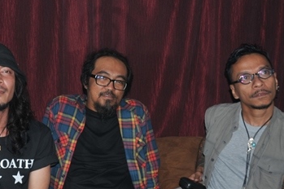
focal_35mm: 66
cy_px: 101
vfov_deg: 20.6
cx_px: 51
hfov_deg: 29.7
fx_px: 520
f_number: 8
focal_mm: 24
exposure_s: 1/60
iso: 200
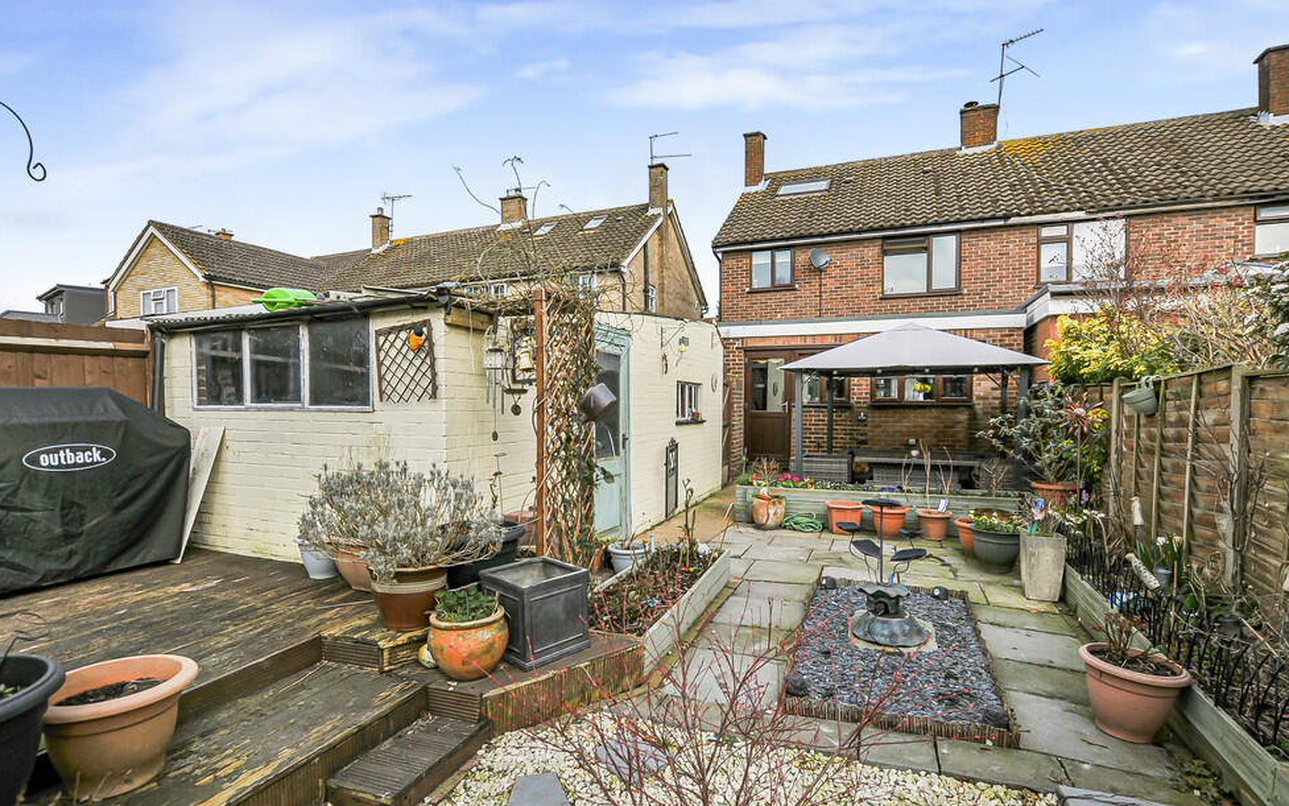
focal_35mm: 16
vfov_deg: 71.3
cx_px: 648
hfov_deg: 97.8
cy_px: 390
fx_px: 562
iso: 220
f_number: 5.6
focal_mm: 10
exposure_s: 1/640
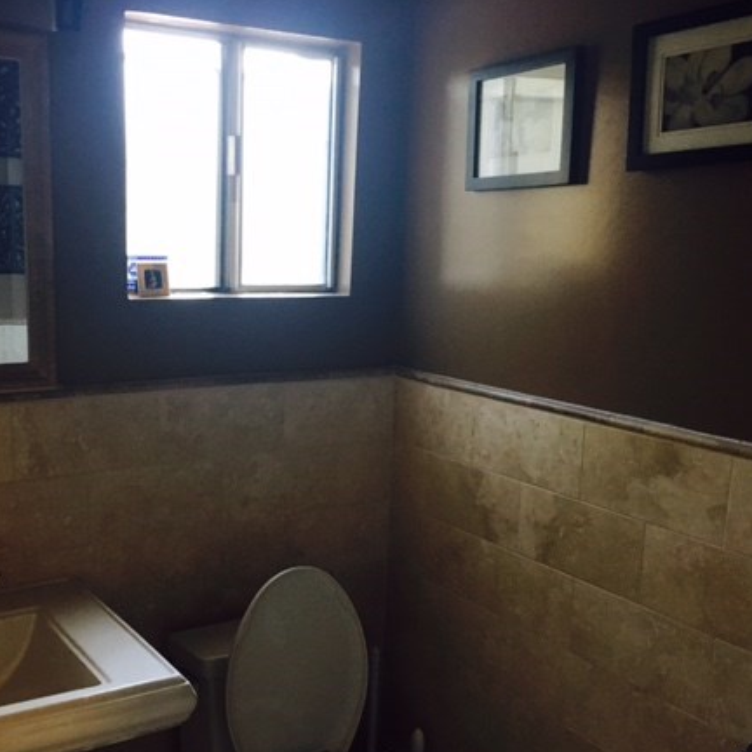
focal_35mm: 38
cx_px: 298
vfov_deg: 43.8
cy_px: 407
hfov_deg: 43.6
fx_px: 934
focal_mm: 4.15
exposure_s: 1/30
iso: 160
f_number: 2.2
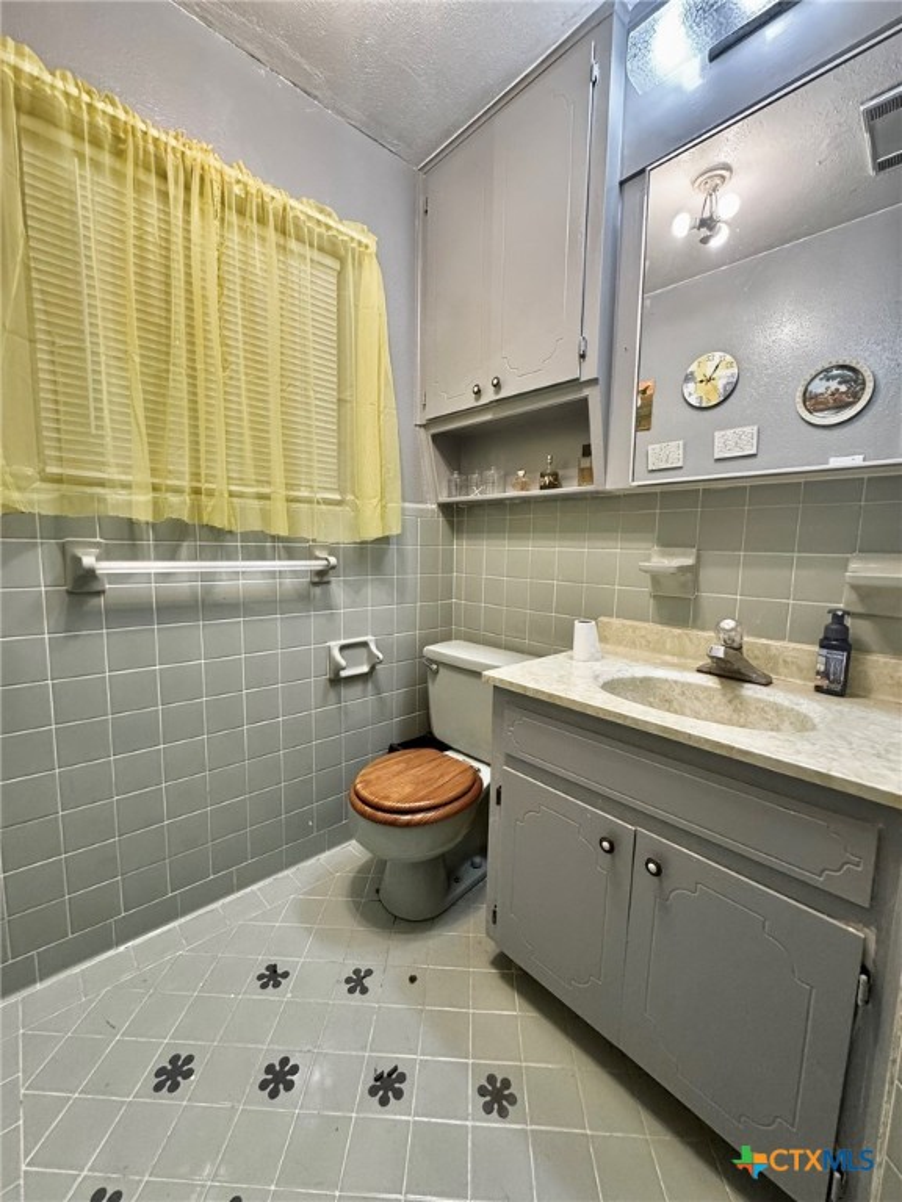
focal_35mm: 14
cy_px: 601
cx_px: 451
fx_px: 486
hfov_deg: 85.7
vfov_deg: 102.1
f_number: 2.2
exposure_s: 1/60
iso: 250
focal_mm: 2.22
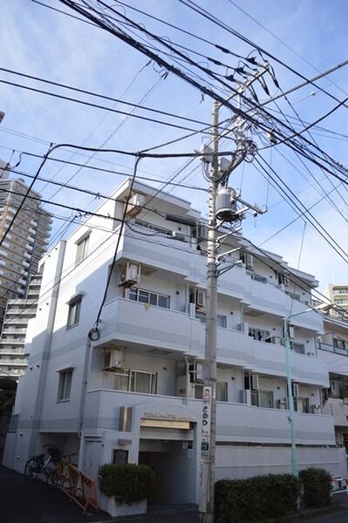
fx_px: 392
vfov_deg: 67.4
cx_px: 174
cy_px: 262
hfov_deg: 47.9
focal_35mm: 27
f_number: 3.5
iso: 800
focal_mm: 18
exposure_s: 1/4000
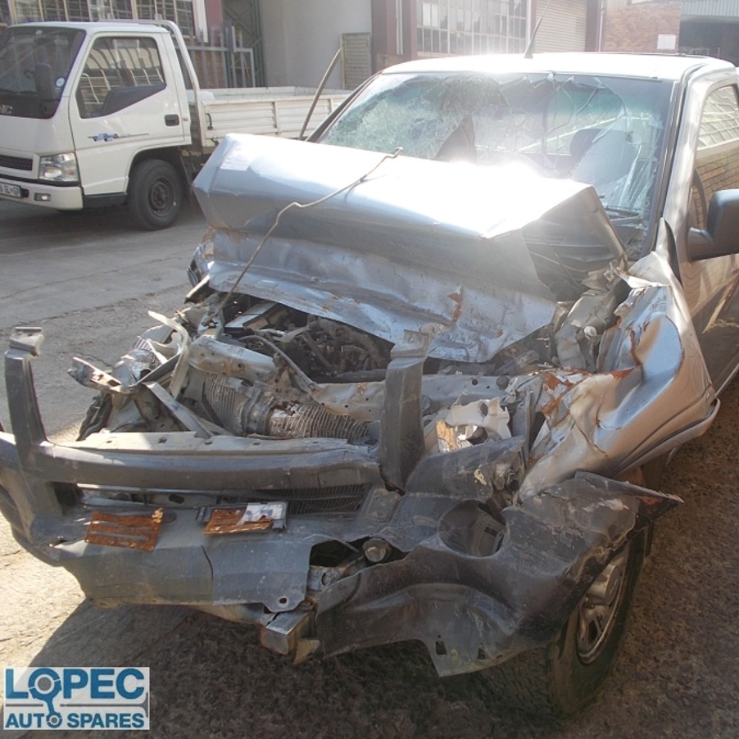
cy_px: 367
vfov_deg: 52.5
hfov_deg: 51.6
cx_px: 491
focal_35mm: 31
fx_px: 749
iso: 80
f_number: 3.2
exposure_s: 1/200
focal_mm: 4.6
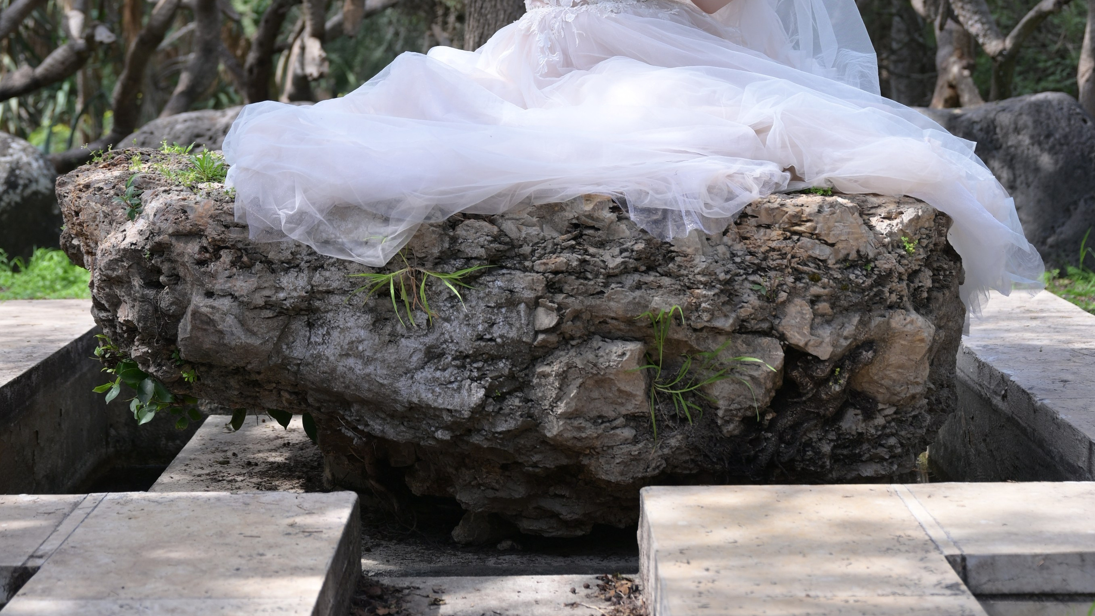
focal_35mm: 68
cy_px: -86
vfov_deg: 17.1
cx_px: 545
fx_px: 1974
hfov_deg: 31.0
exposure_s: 1/400
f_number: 3.5
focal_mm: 43
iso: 125
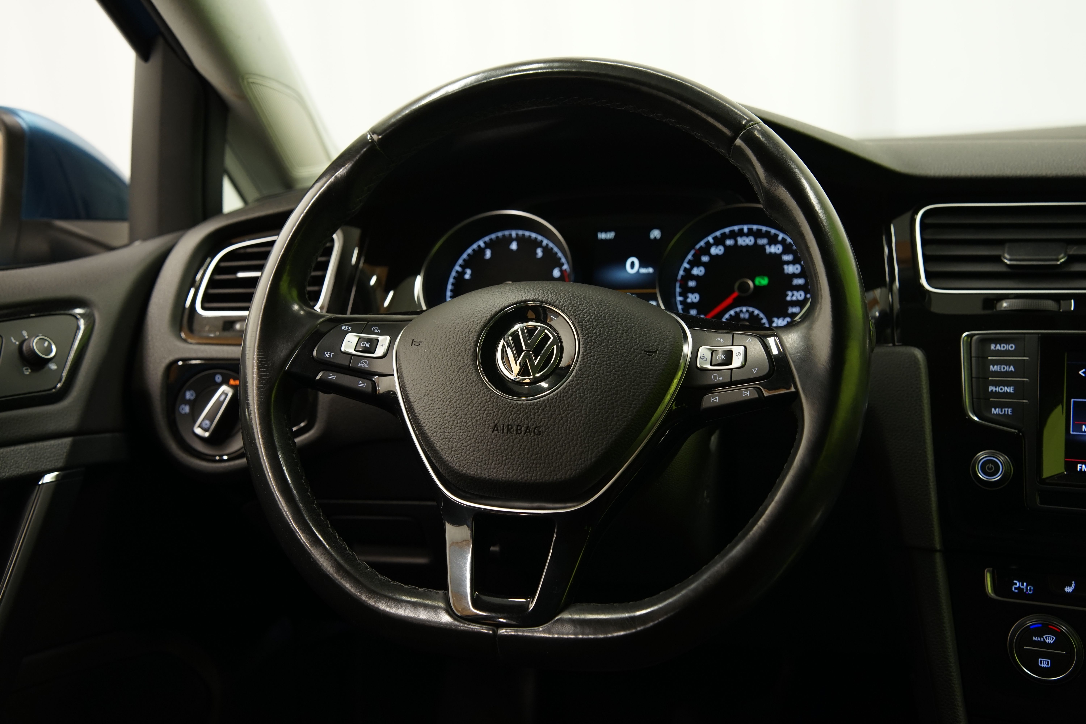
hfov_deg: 46.4
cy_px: 362
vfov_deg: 31.9
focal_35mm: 42
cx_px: 543
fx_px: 1267
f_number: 5
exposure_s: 1/10
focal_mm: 42
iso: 640
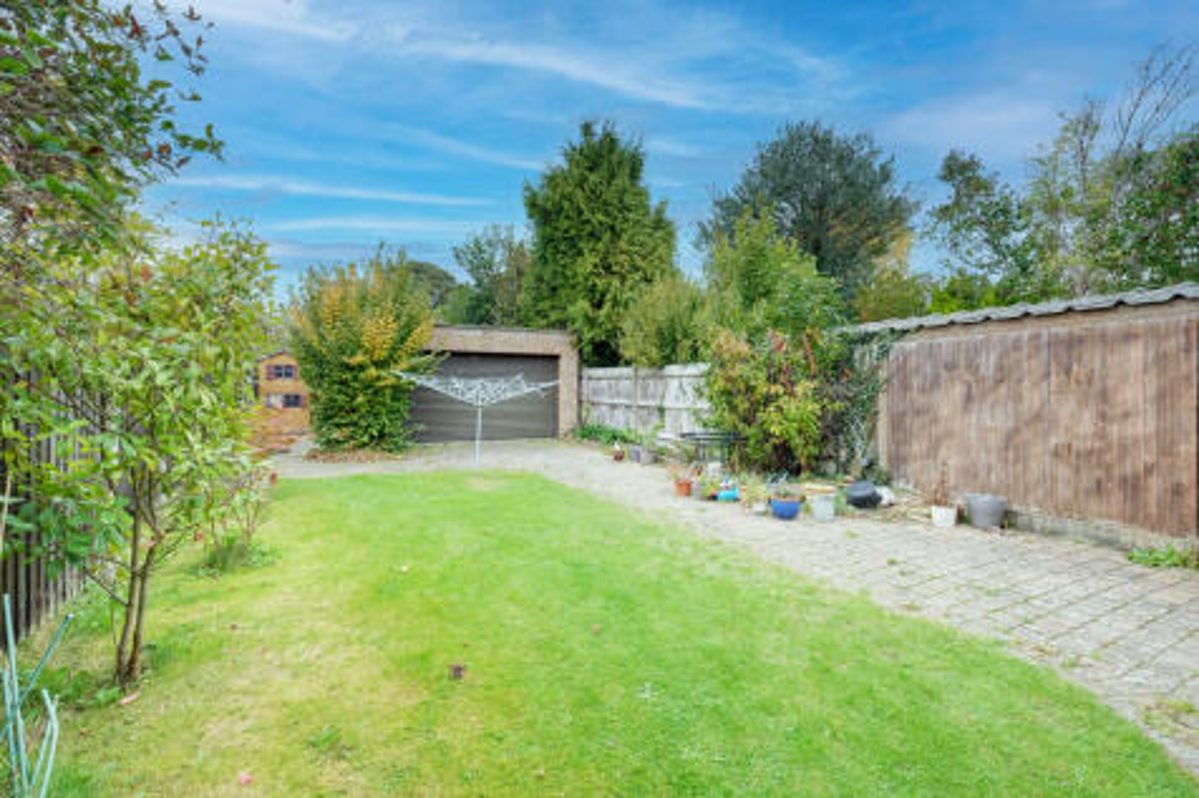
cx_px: 600
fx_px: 499
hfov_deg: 100.4
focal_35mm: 15
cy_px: 399
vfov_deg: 77.3
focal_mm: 10
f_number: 9
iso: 400
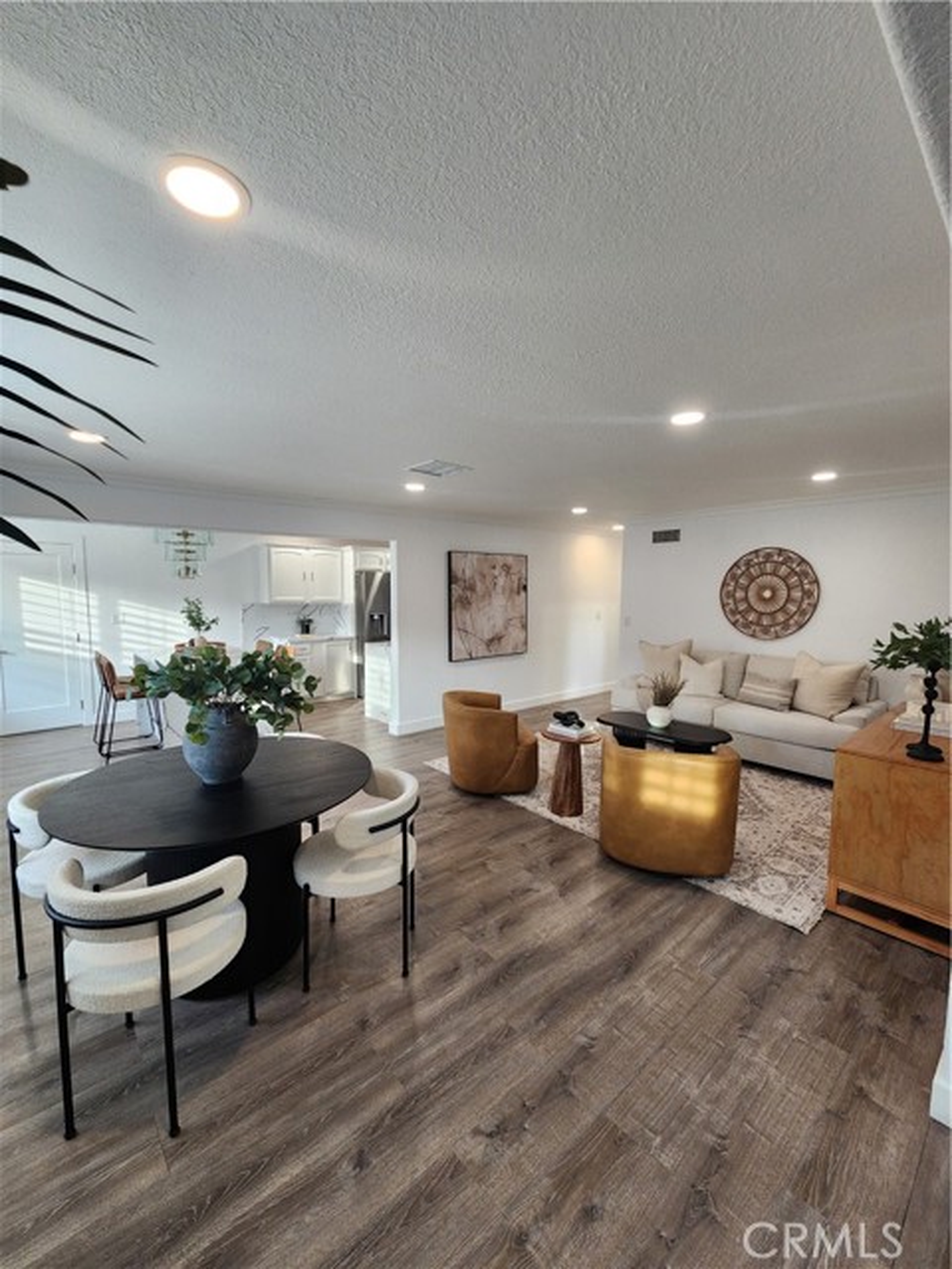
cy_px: 634
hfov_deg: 89.9
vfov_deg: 106.2
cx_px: 476
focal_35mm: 13
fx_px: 477
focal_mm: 2.2
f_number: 2.2
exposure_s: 1/60
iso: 160
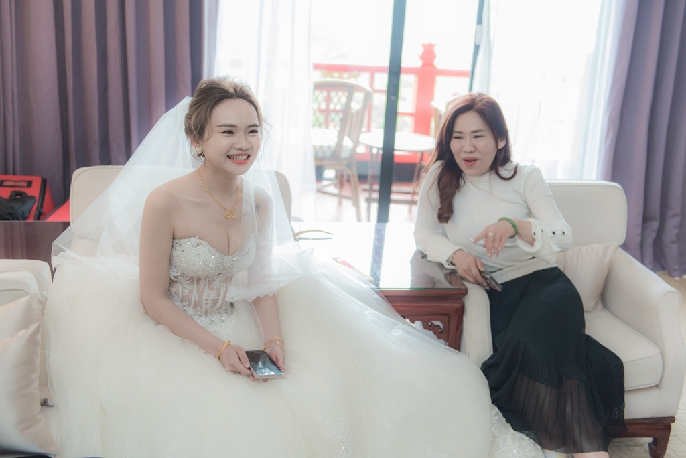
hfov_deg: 41.1
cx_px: 343
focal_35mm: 48
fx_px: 915
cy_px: 229
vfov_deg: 28.1
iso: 1000
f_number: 3.2
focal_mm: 48
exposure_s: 1/200
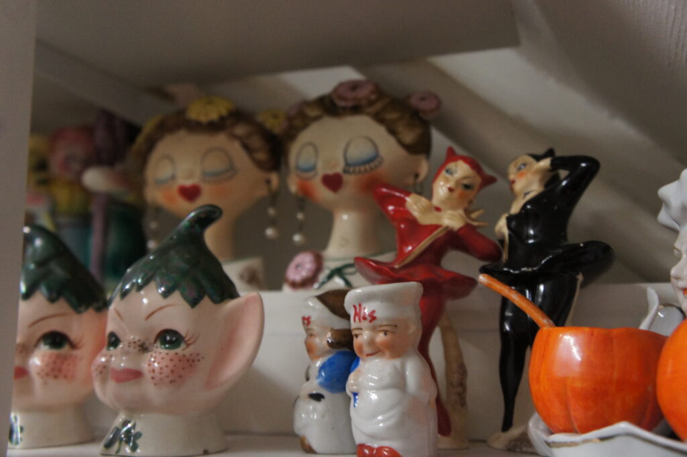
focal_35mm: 40
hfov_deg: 48.0
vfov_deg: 33.0
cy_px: 228
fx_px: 772
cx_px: 344
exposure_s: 1/50
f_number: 4
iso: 1600
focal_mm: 27
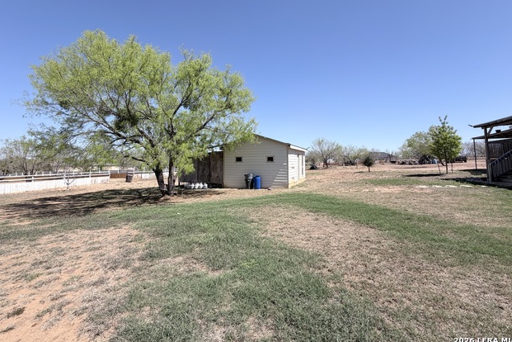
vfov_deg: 76.9
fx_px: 213
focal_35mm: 15
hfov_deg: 100.4
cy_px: 147
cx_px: 256
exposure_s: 1/770
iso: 20
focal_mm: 2.22
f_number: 2.2
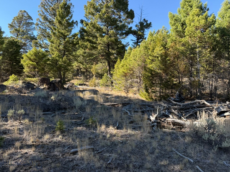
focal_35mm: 24
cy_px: 86
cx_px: 115
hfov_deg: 71.6
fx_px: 159
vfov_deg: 56.8
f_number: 1.78
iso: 100
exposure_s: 1/943
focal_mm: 6.76
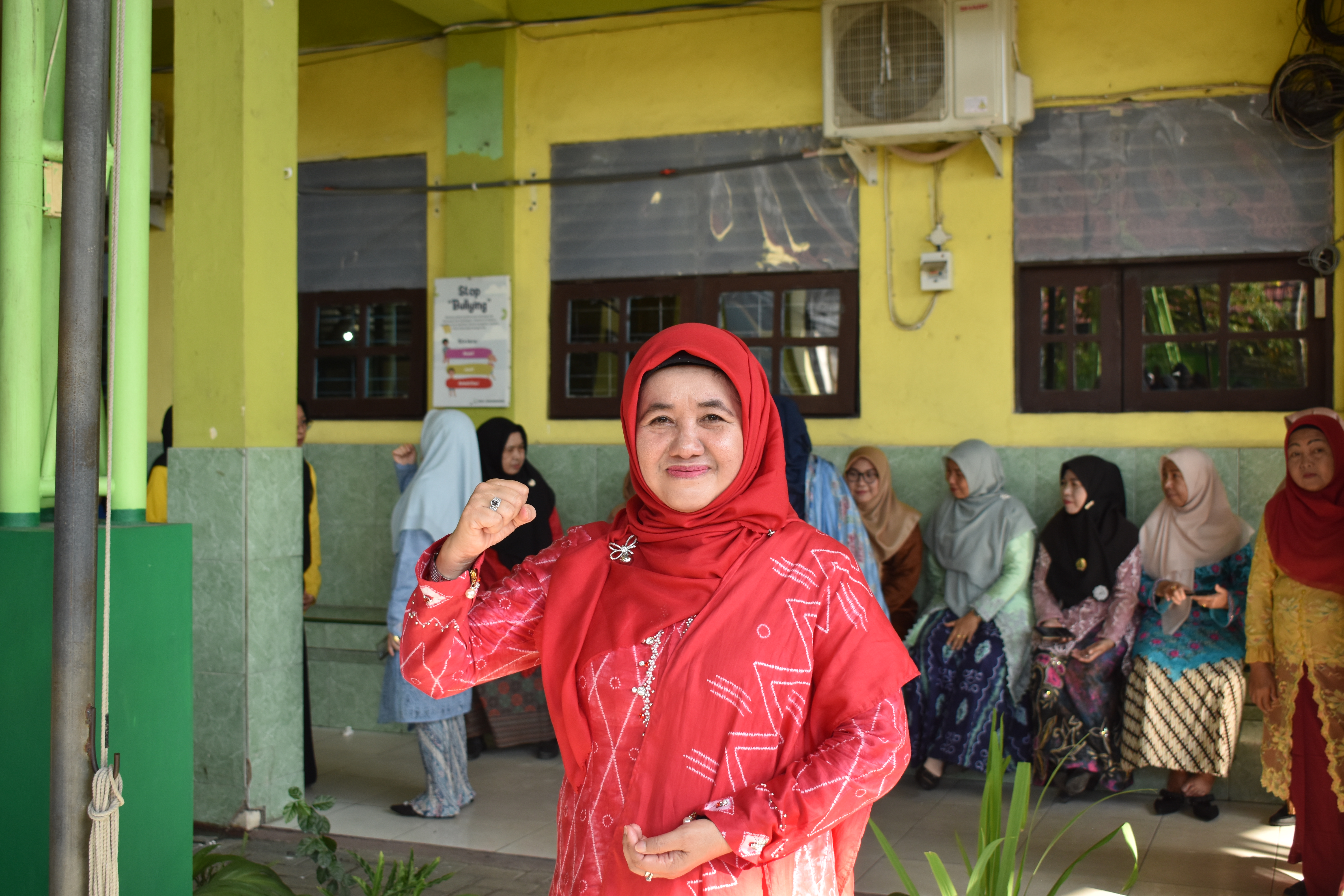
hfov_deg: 45.0
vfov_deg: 30.8
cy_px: 448
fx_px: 1624
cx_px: 672
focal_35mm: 44
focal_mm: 29
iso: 400
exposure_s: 1/250
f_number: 5
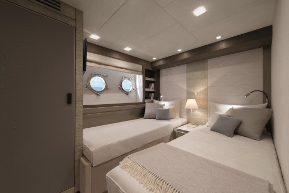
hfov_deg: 104.2
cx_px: 144
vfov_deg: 81.2
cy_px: 96
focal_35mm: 14
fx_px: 112
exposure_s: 2
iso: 100
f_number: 16
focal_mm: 14
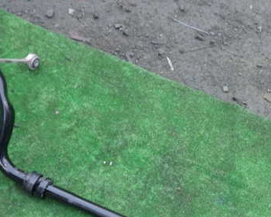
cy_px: 159
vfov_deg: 29.3
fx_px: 409
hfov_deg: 36.3
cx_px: 182
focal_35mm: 51
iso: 200
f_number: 2.3
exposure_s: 1/30
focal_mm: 5.4
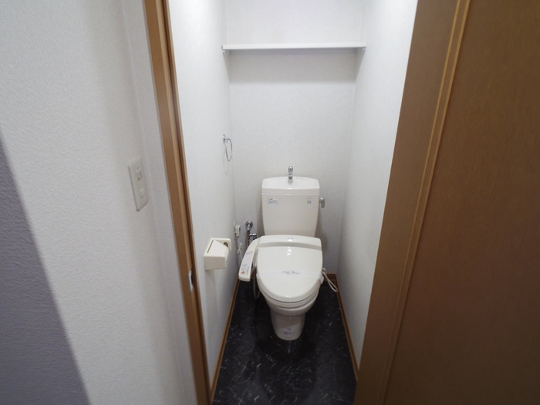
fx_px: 312
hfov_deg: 81.7
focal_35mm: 20
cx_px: 270
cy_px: 202
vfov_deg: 66.0
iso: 200
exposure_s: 1/5
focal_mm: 4.3
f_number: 3.7
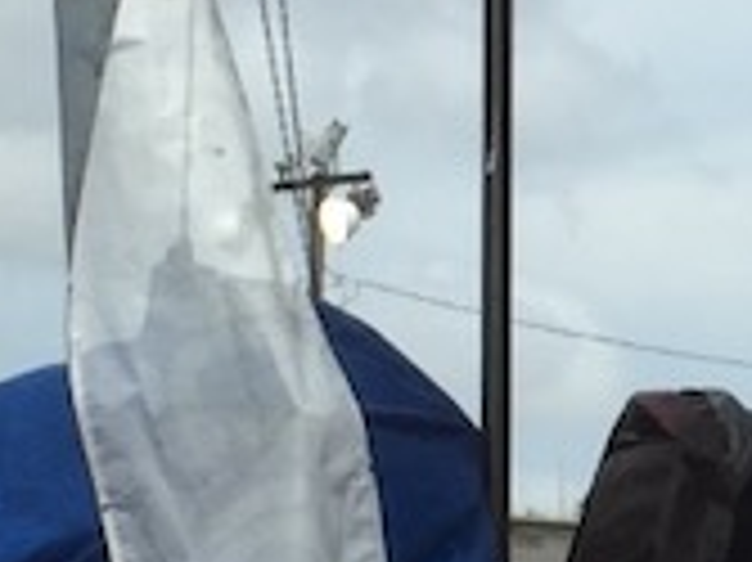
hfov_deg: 8.8
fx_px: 4819
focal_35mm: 222
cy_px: 297
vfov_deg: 6.7
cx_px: 851
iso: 32
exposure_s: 1/2639
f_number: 2.2
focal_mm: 4.15
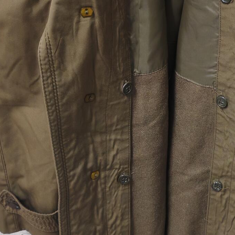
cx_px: 192
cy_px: 61
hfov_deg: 22.1
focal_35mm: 77
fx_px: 591
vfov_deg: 22.3
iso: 800
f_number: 1.95
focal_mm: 5.52
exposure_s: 1/20
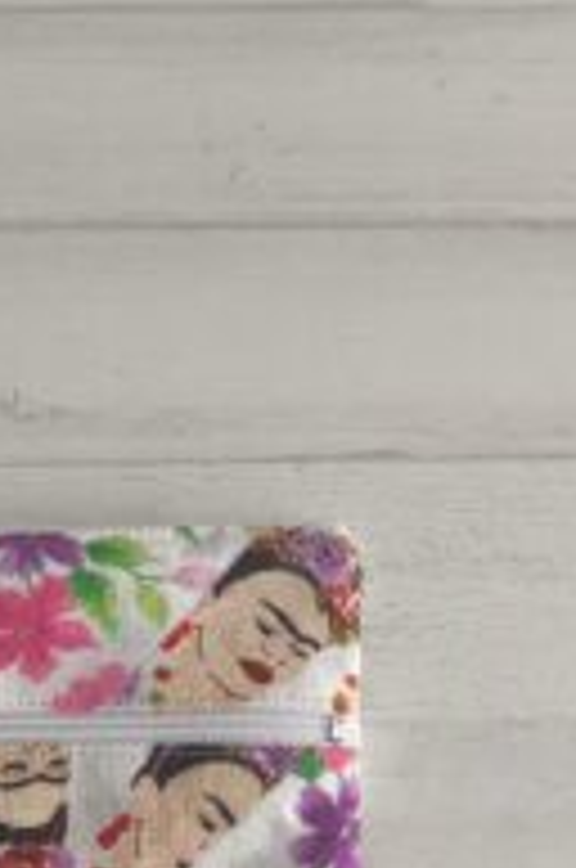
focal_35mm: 54
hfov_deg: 24.2
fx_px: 1301
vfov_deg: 34.9
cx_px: 40
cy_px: 778
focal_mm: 4.71
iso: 160
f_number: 1.7
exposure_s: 1/50
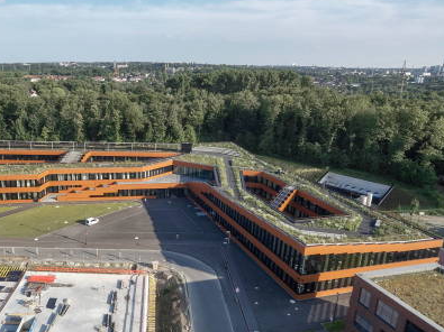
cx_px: 141
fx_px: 385
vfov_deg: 46.7
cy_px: 178
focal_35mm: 30
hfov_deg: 58.4
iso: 100
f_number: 2.8
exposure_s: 1/500
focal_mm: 3.61
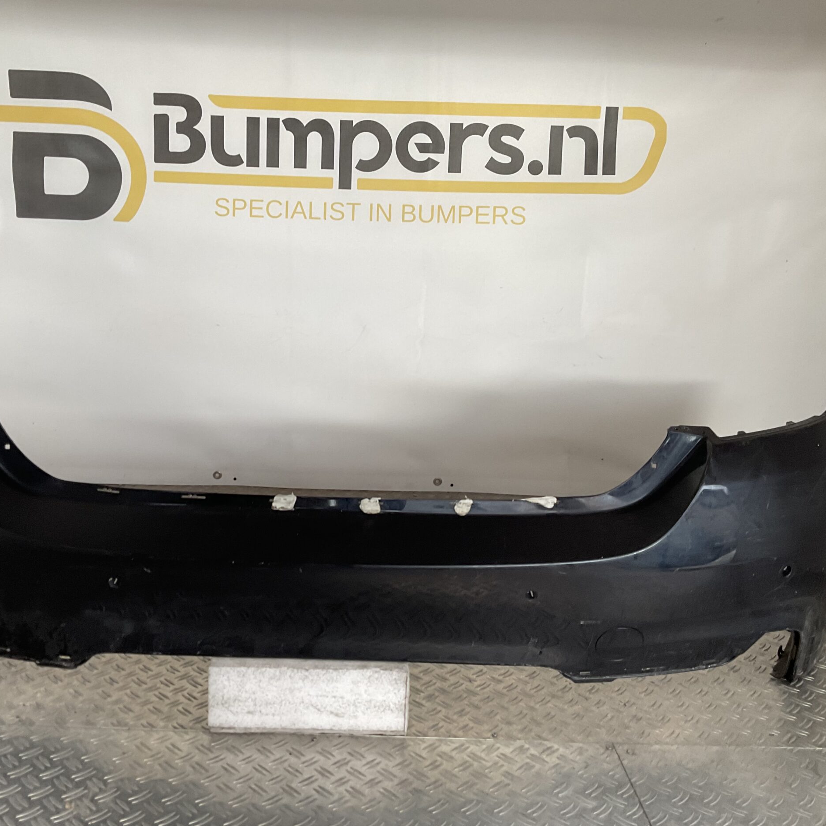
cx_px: 363
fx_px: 945
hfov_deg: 47.1
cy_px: 413
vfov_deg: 47.2
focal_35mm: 35
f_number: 1.8
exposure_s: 1/120
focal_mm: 3
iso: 64
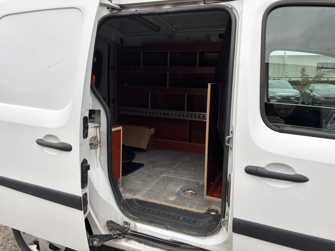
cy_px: 126
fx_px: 252
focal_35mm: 26
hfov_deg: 67.3
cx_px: 168
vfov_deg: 53.1
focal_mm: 5.96
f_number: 1.6
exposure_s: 1/525
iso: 50
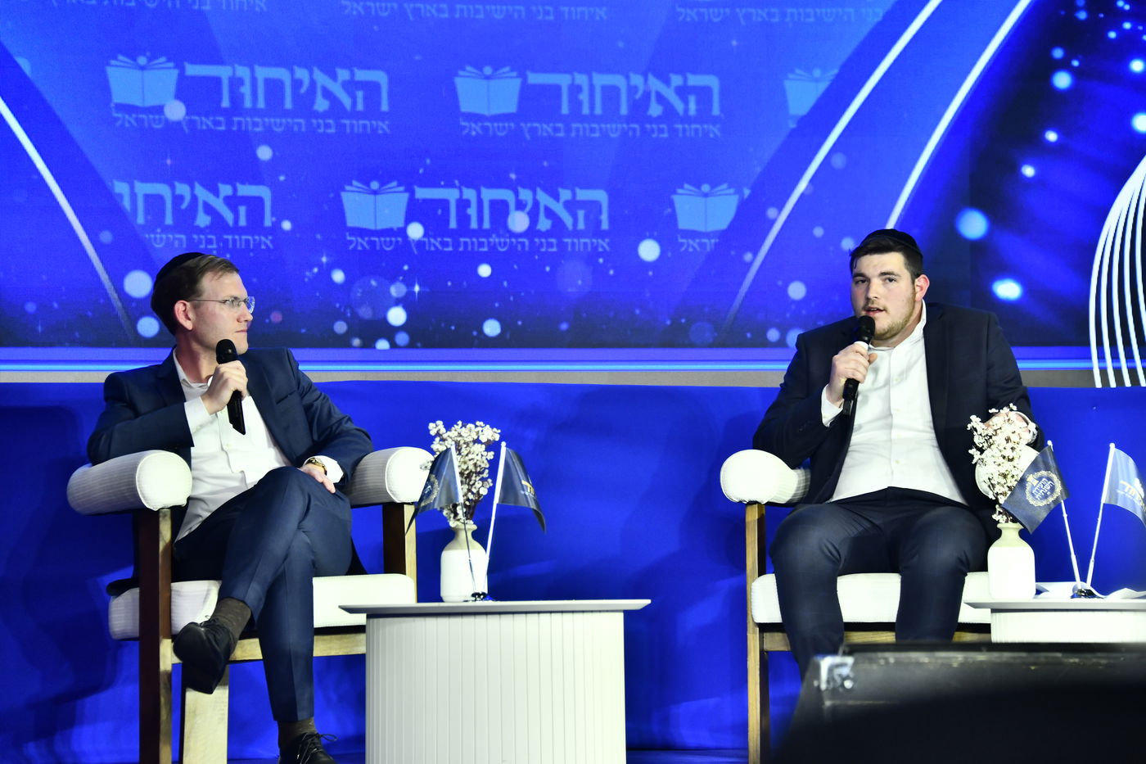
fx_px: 3692
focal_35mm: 116
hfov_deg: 17.6
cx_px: 573
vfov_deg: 11.8
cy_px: 382
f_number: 5.6
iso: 1250
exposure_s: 1/125
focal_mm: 116
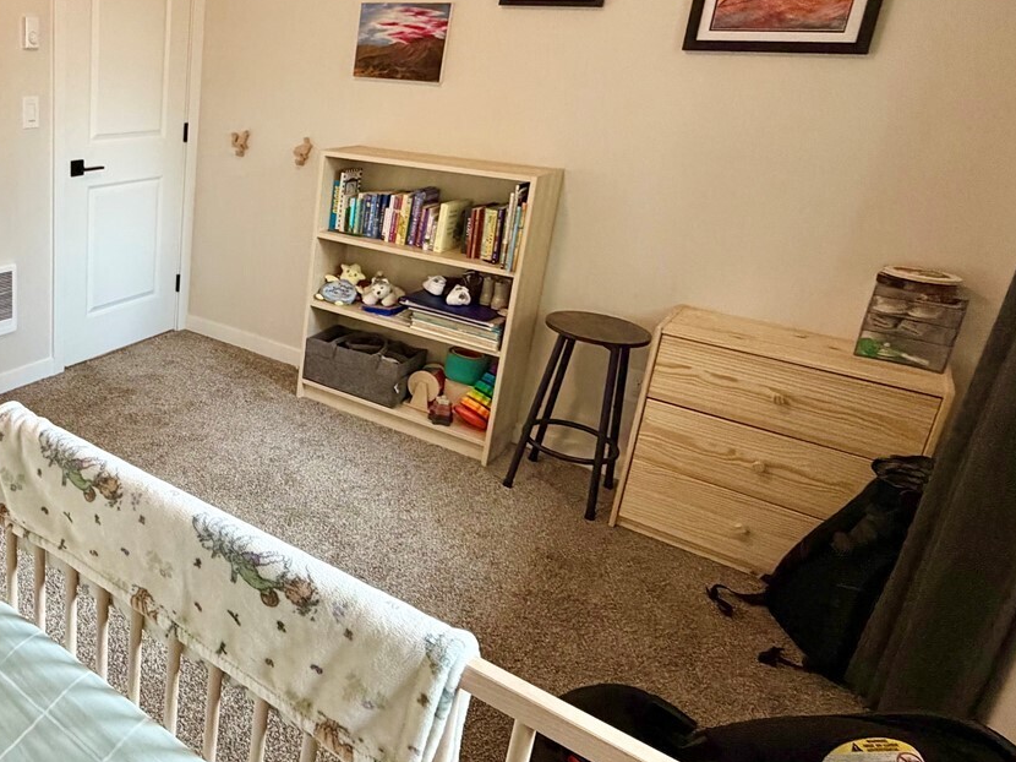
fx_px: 792
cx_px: 143
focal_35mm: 27
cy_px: 285
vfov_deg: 50.8
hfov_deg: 58.0
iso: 320
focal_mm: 2.22
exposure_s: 1/73
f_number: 2.2
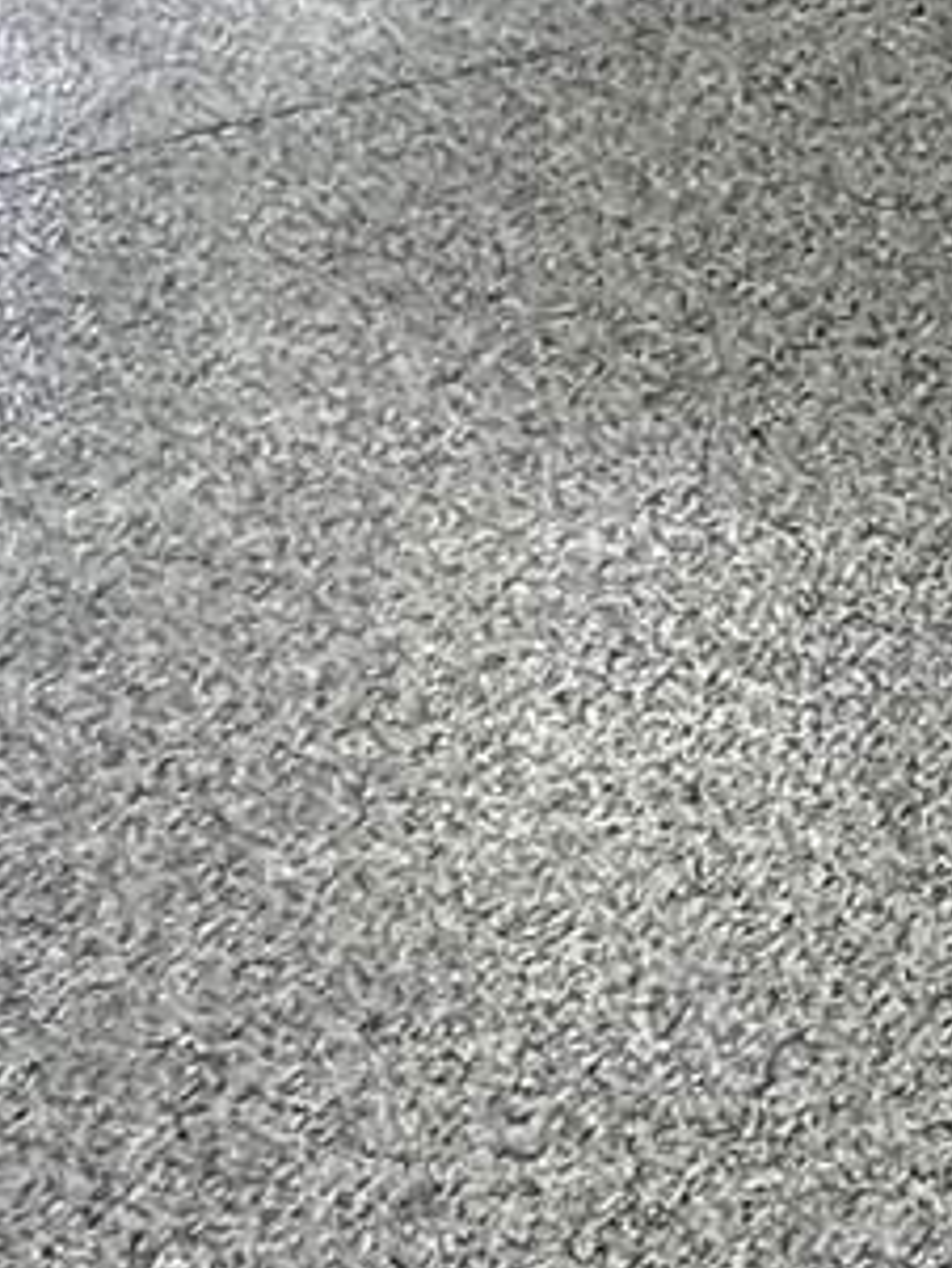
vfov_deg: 14.6
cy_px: -1399
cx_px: 3029
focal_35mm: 107
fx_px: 3921
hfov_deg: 9.8
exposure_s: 1/120
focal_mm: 2.22
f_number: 2.2
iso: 80
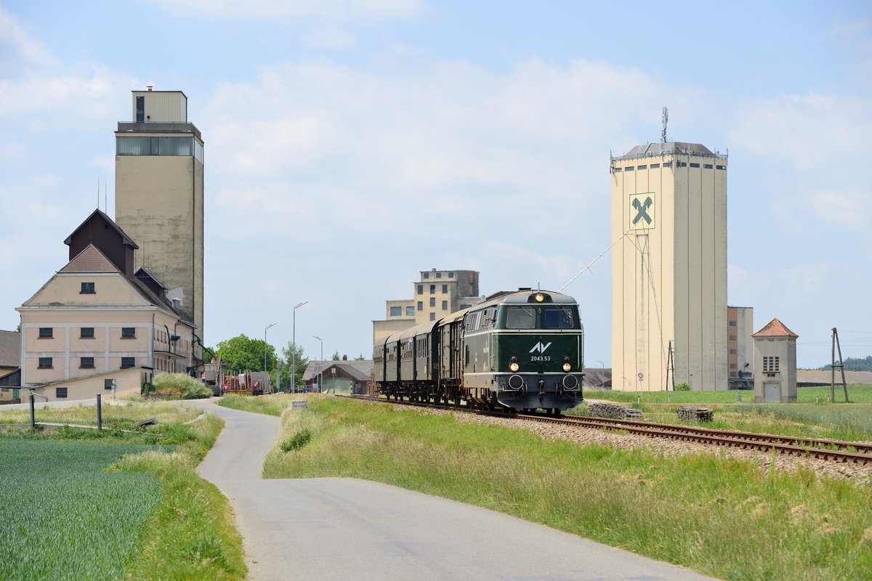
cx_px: 436
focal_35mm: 116
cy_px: 290
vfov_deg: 11.8
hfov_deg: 17.6
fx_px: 2810
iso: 250
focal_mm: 116
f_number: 6.3
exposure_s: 1/800
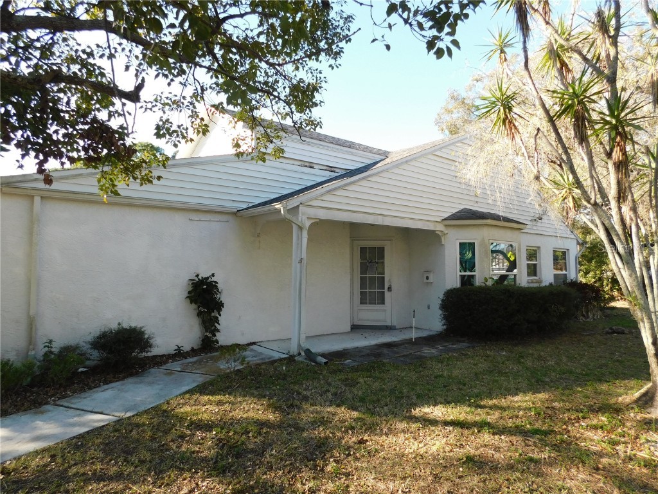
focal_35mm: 23
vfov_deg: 58.9
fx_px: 437
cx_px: 329
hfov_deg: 73.9
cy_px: 247
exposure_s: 1/320
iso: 125
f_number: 3
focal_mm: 4
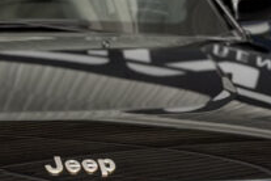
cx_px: -42
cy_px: 173
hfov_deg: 8.3
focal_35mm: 247
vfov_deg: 5.6
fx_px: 1859
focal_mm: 6.76
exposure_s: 1/70
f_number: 1.78
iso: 100
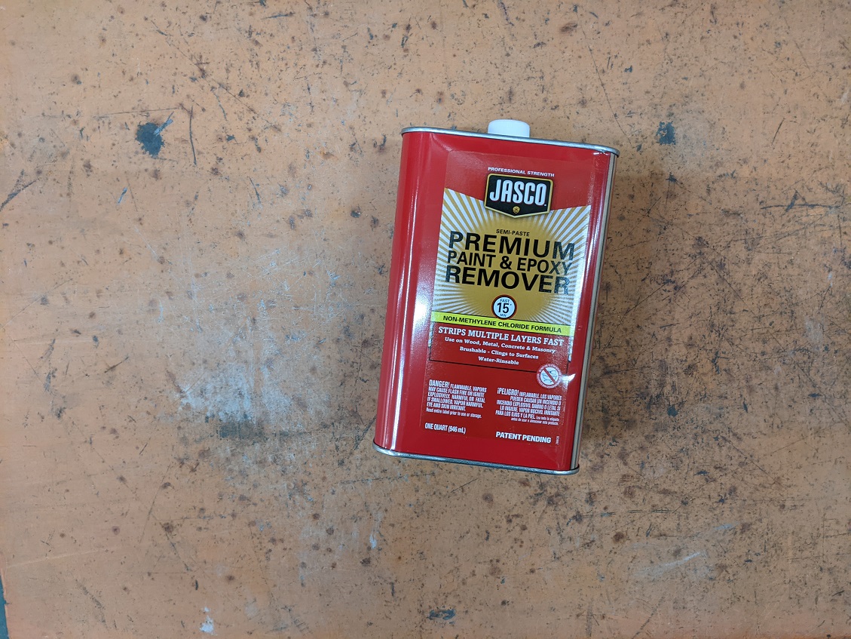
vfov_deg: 51.4
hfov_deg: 65.3
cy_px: 320
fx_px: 664
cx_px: 426
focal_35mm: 27
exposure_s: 1/59.9
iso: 284
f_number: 1.8
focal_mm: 4.44
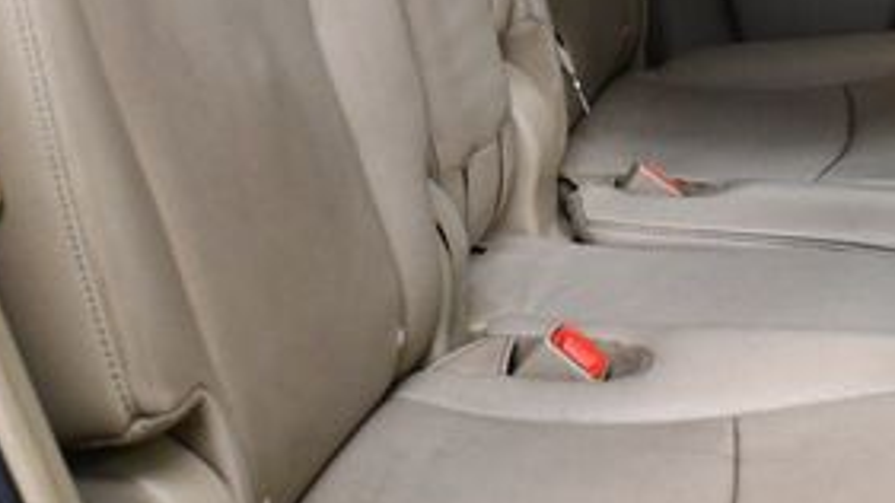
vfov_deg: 14.0
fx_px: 2041
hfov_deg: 24.7
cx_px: 564
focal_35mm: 86
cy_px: 146
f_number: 3.5
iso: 2800
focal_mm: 18
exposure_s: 1/125
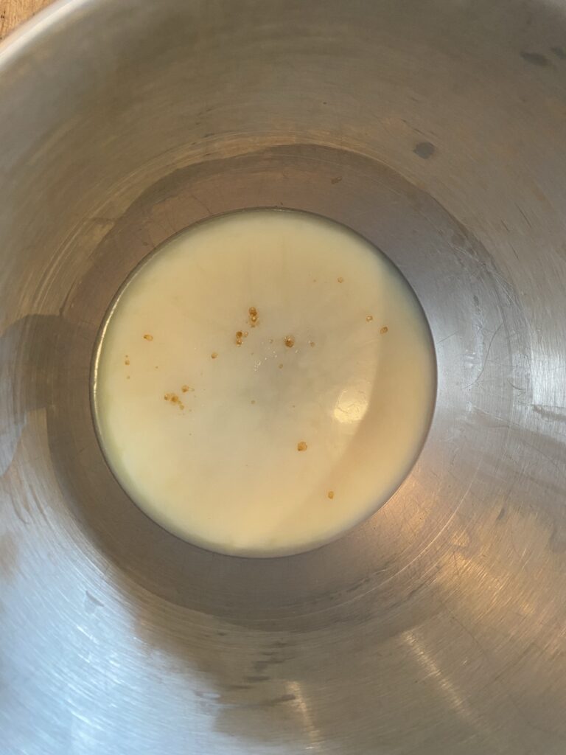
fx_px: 567
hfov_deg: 53.1
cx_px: 283
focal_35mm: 26
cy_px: 378
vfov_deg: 67.3
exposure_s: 1/60
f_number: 1.8
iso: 160
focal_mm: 4.25
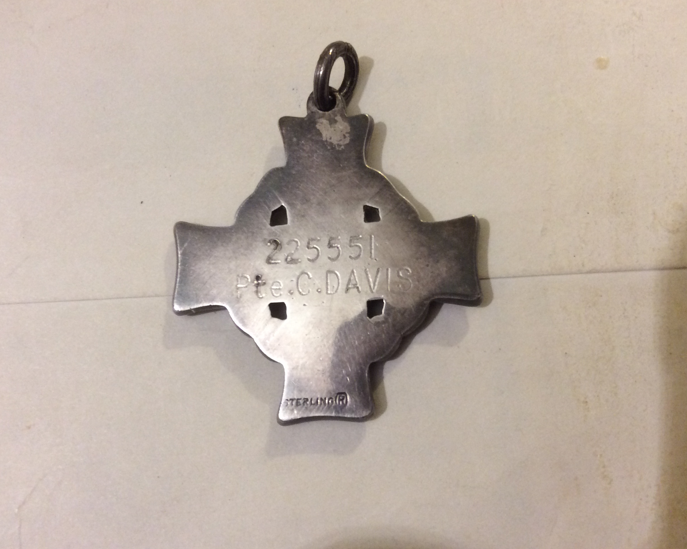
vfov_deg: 43.4
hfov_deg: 52.8
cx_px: 362
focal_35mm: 34
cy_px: 272
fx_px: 691
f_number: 2.4
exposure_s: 1/25
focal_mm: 3.3
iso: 100
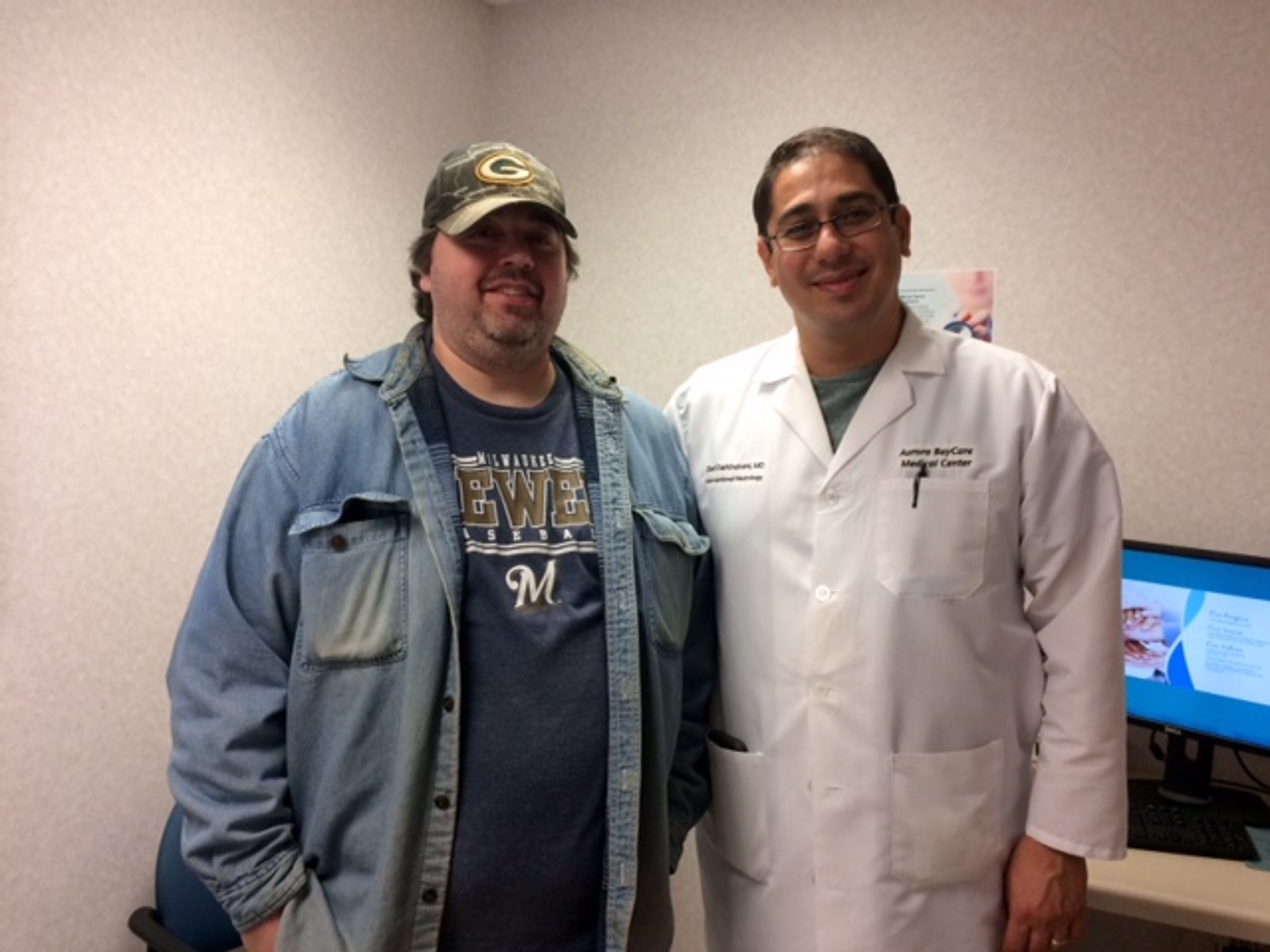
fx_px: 1064
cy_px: 476
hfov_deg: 61.7
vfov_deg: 48.2
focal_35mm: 29
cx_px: 635
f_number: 2.2
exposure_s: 1/30
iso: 40
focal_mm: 4.15
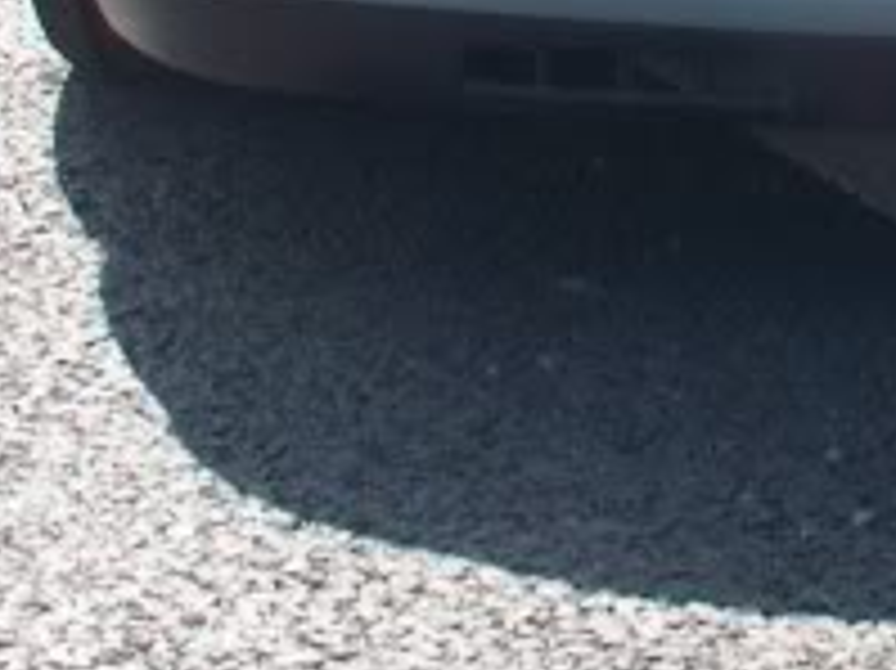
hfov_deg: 10.2
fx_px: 4786
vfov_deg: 7.6
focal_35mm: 185
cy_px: -814
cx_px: 1508
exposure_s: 1/125
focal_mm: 7.5
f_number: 5
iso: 64
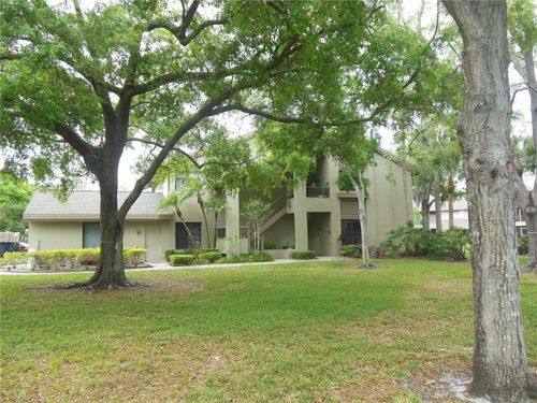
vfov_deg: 54.9
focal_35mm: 25
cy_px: 202
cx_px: 268
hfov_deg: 69.4
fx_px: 388
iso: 125
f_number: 3.2
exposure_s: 1/200
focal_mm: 4.5
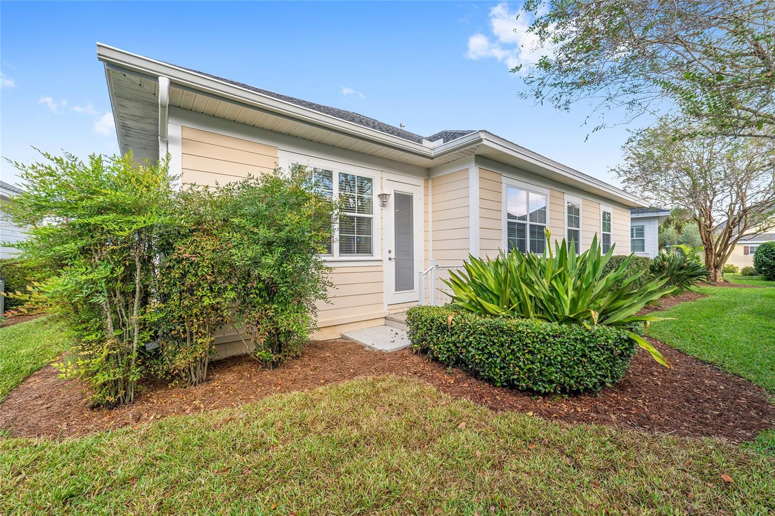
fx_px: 301
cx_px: 388
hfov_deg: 104.3
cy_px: 258
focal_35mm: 14
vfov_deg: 81.2
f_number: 8
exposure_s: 1/30
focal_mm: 14
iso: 320
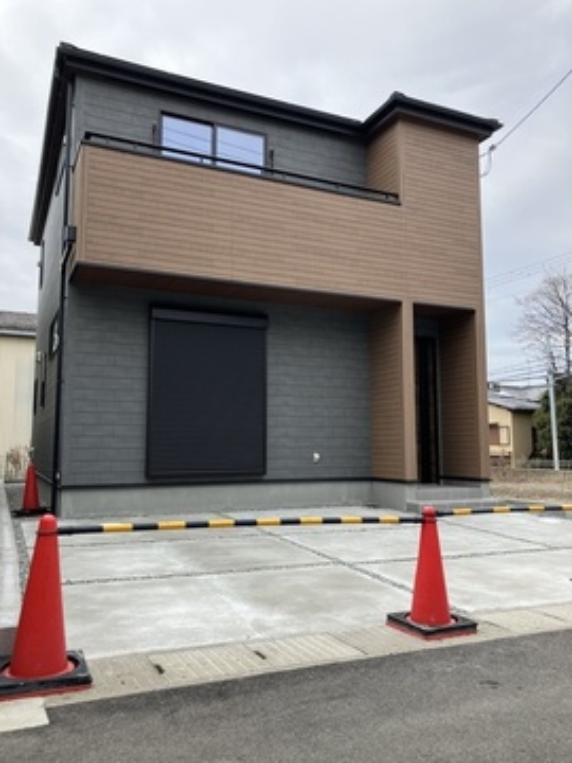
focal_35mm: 28
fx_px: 617
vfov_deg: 63.4
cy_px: 382
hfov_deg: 49.7
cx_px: 286
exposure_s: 1/852
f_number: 1.8
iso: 32
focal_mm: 3.99
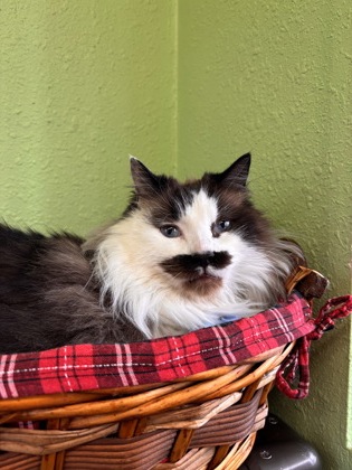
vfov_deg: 67.3
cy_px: 235
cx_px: 176
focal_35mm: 26
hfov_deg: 53.1
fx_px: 353
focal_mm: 5.96
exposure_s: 1/120
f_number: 1.6
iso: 100
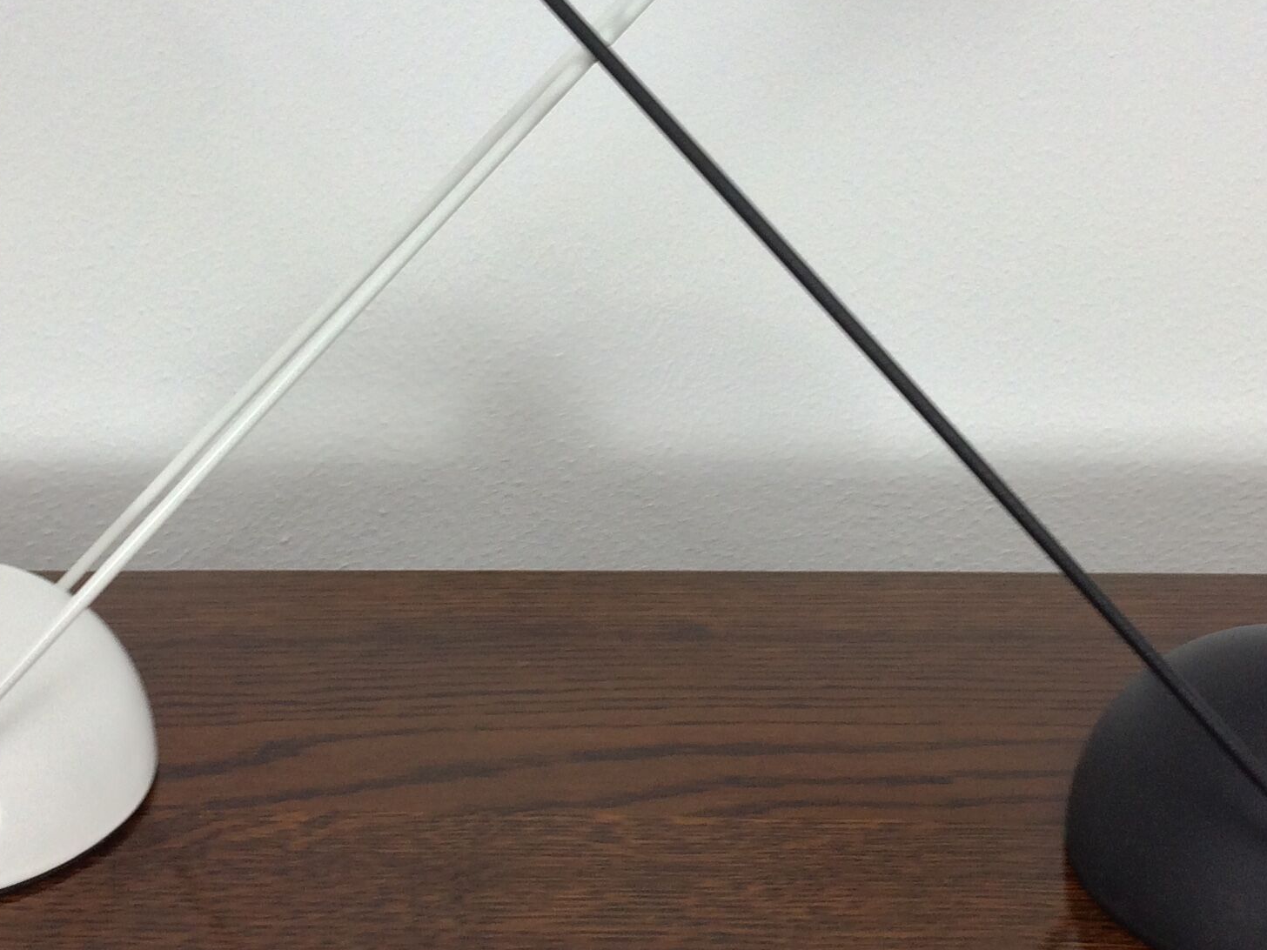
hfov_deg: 29.8
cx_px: 627
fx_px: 2379
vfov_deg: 22.2
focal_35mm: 65
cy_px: 136
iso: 32
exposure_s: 1/33
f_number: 2.2
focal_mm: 4.15
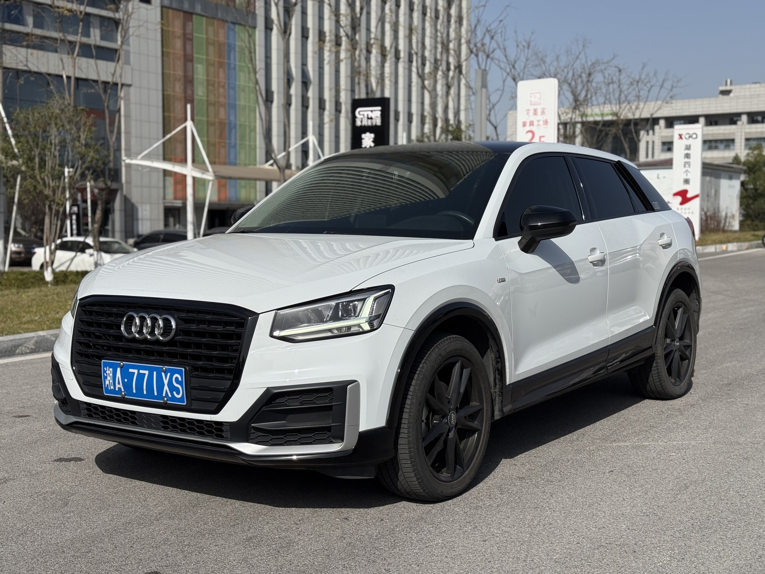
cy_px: 287
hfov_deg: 39.7
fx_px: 1061
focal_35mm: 48
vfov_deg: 30.3
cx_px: 382
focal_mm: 6.76
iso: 64
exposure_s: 1/11364
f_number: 1.78
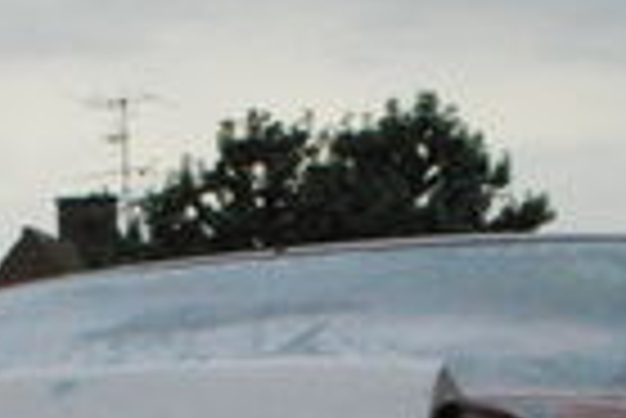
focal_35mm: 180
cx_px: 216
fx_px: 3133
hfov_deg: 11.4
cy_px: 809
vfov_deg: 7.4
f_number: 16
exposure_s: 1/1000
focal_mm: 26
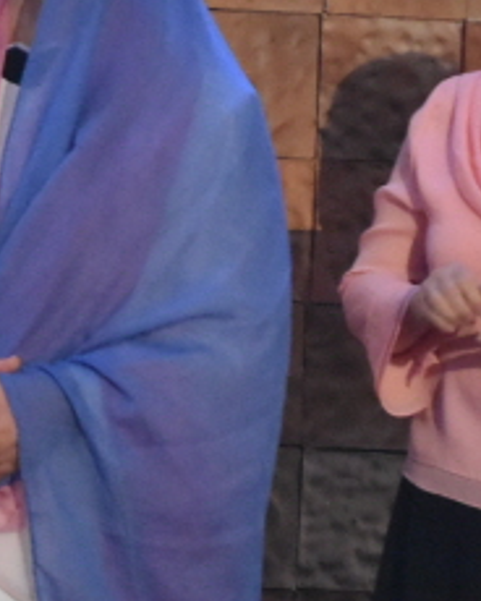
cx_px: 340
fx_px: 5659
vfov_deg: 6.1
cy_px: -26
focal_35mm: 318
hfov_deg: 4.9
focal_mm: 52
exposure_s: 1/60
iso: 5000
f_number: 5.6
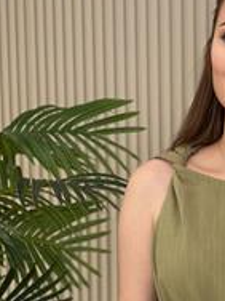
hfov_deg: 10.7
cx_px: 278
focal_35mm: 136
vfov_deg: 14.3
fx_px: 1179
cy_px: 305
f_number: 1.78
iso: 80
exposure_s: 1/293
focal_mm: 6.86
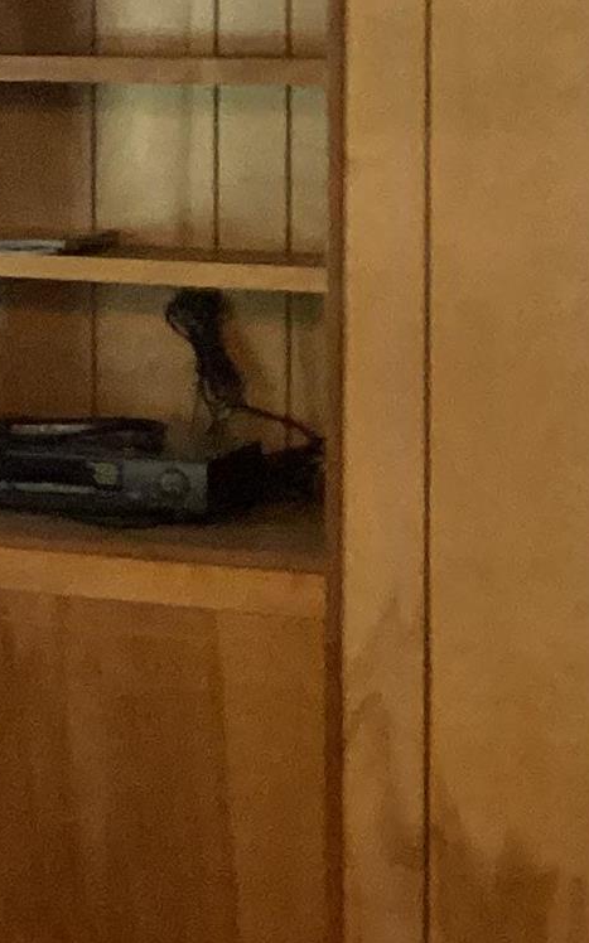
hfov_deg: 8.1
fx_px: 3470
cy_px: -3
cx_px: -1250
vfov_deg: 15.2
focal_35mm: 135
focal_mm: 3.3
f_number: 2.4
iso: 250
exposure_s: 1/33
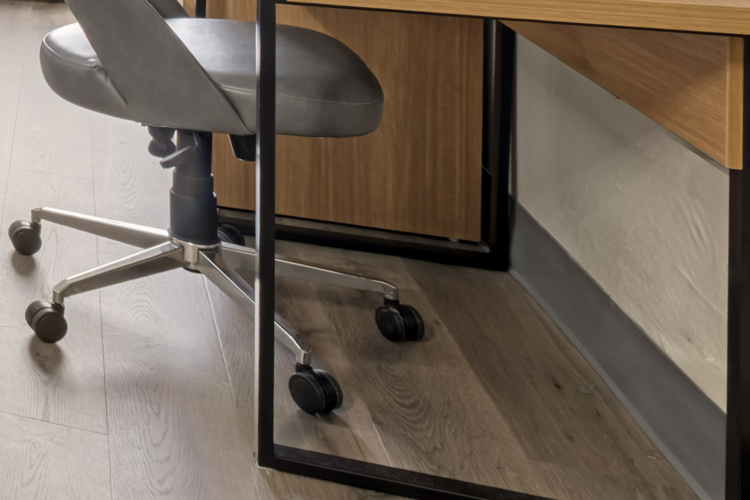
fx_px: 1104
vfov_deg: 21.7
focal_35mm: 53
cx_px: -500
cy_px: -232
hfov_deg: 24.2
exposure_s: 1/15
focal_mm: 10
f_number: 8
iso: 125
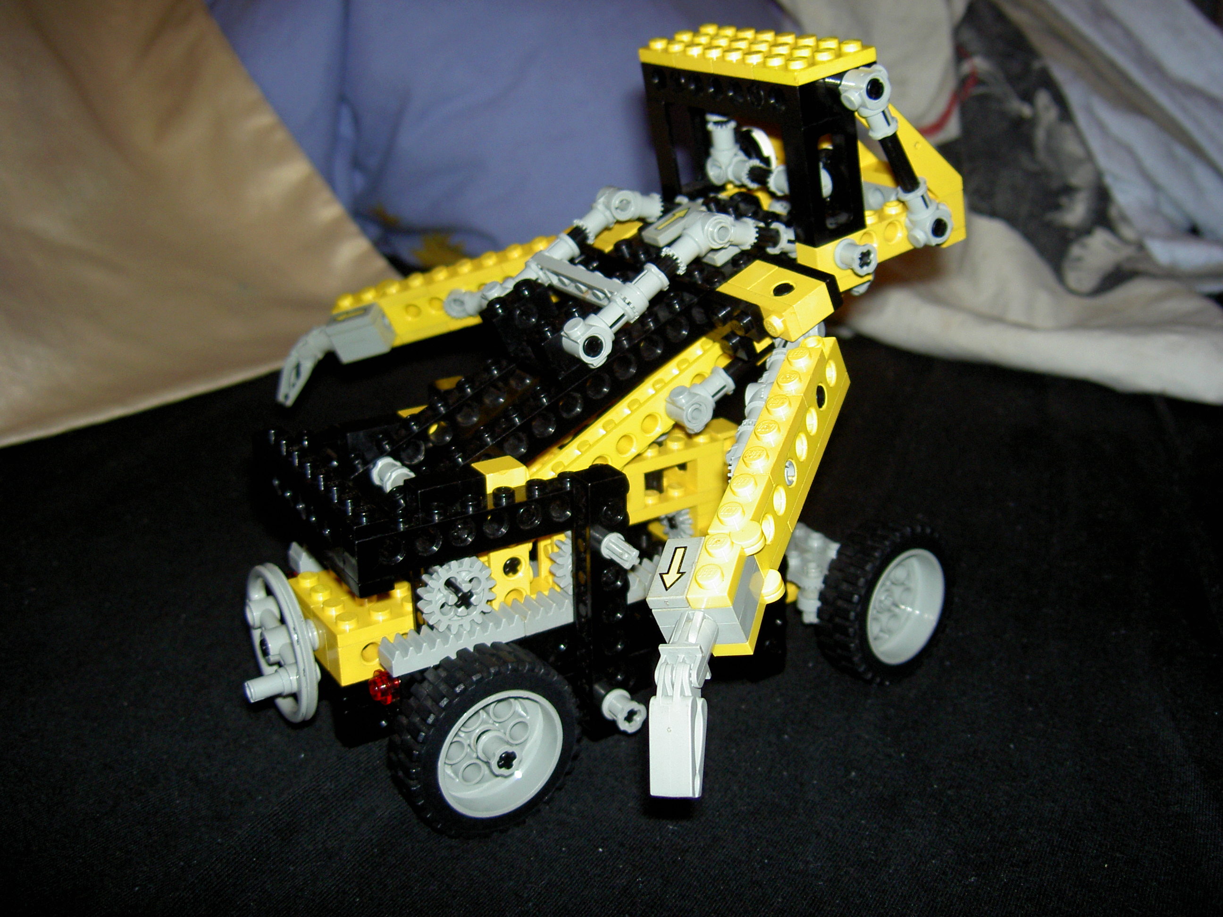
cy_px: 458
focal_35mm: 39
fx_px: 1378
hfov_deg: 47.9
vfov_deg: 36.8
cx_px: 612
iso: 100
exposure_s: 1/59.5
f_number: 2.8
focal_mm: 8
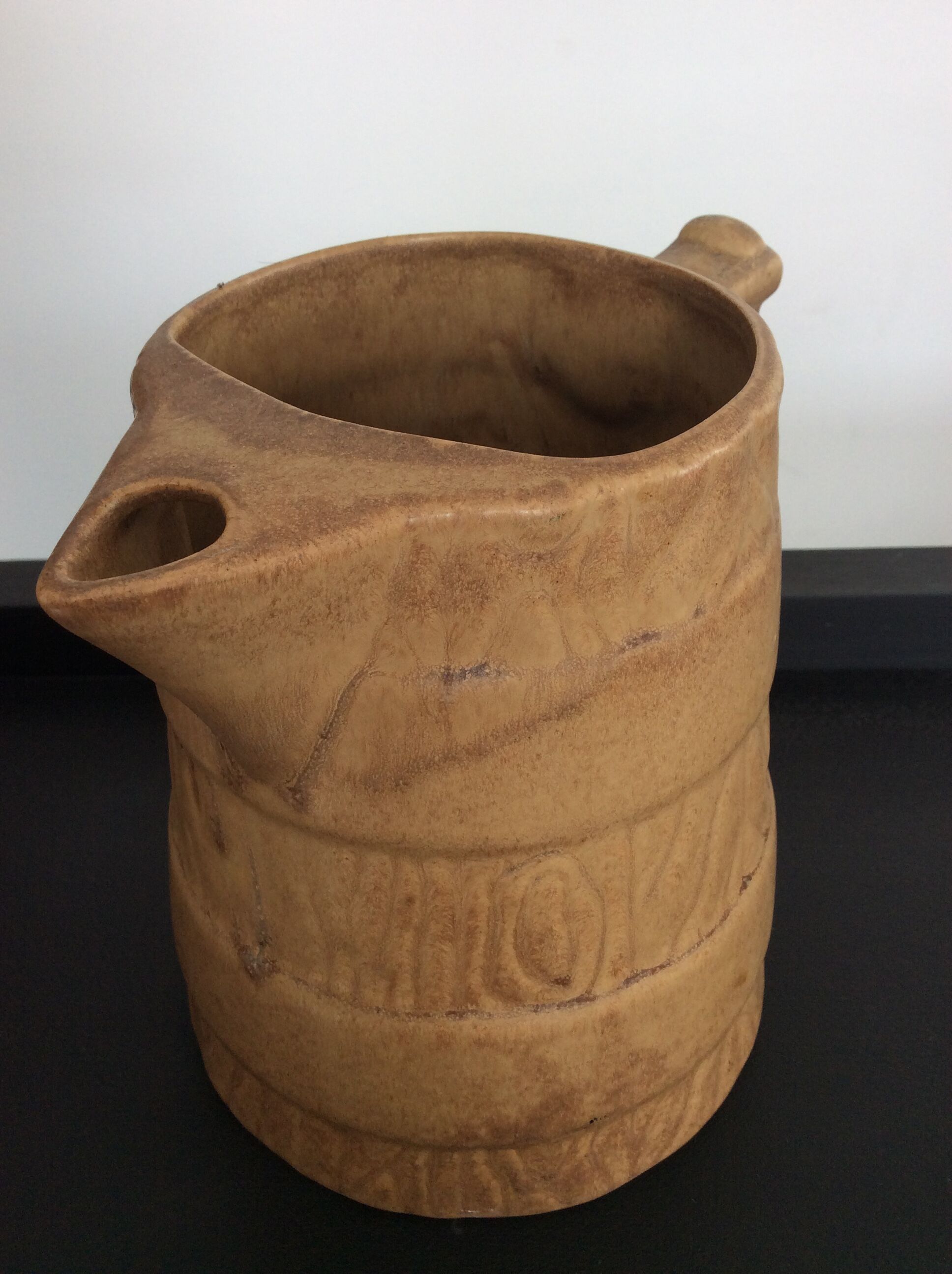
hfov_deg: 44.1
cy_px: 637
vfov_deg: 56.9
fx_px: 1177
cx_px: 476
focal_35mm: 32
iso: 32
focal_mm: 3.3
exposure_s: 1/50
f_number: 2.4
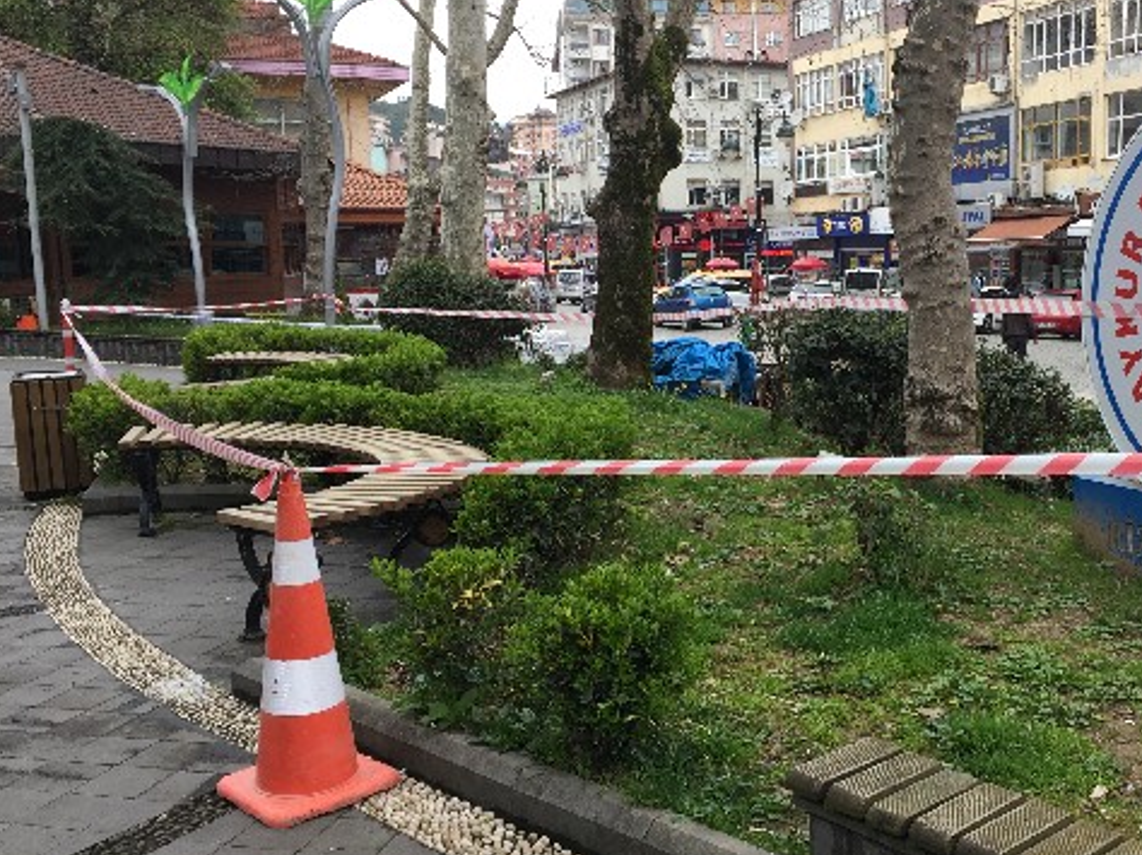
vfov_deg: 35.1
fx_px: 1352
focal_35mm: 41
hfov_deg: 44.9
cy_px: 455
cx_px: 790
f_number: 2.2
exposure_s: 1/124
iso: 32
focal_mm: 4.15
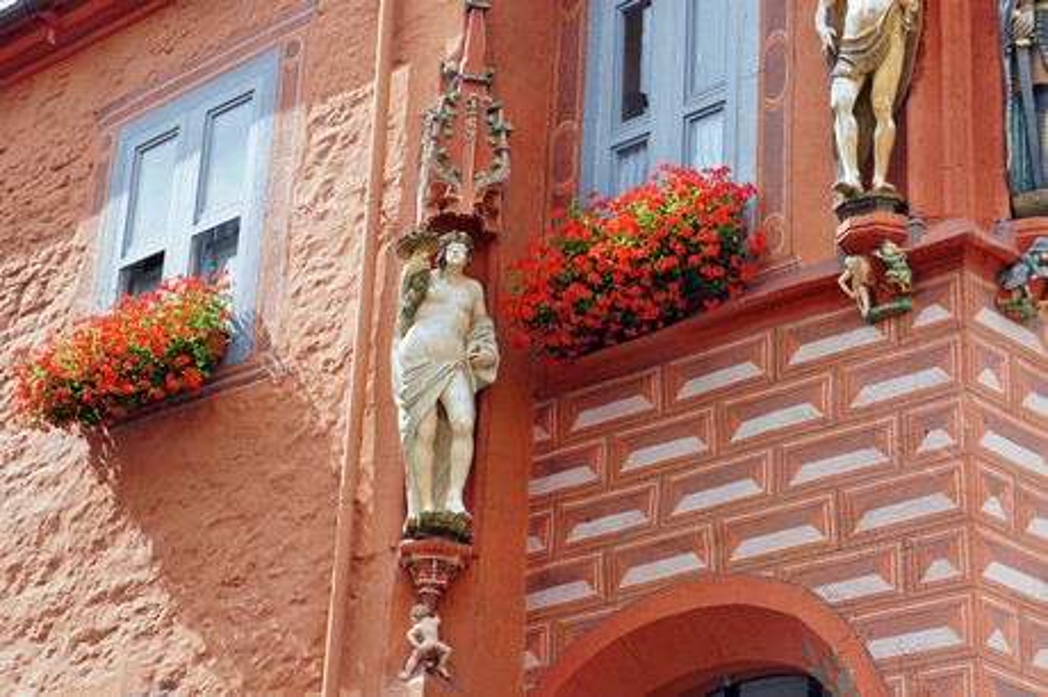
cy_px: 348
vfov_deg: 16.5
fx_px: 2400
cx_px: 524
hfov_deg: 24.6
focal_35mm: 82
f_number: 8
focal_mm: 55
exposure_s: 1/250
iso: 200
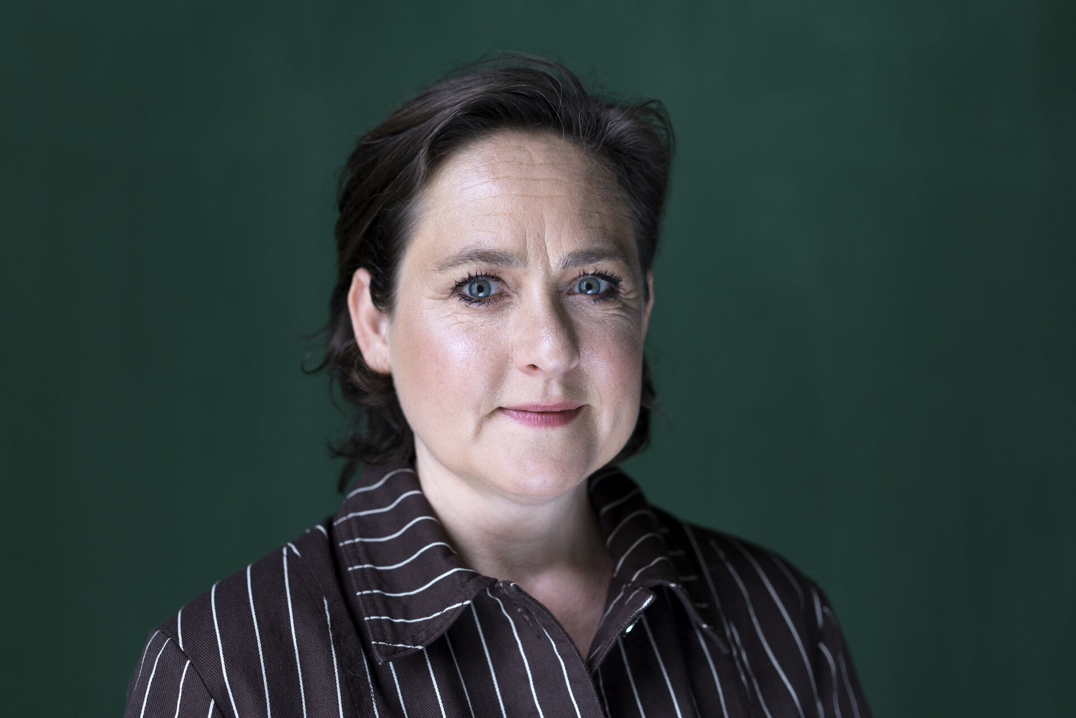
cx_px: 538
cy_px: 359
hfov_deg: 36.2
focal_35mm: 55
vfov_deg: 24.6
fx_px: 1644
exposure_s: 1/320
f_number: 2.5
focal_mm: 55
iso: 640
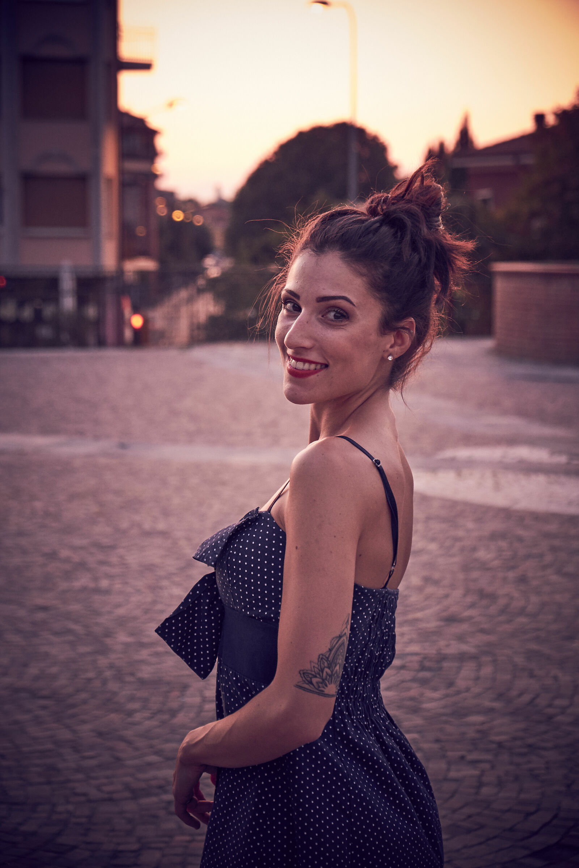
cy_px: 434
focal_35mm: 83
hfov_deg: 16.5
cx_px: 290
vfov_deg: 24.5
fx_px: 2002
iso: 2000
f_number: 4
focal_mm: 55
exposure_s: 1/40
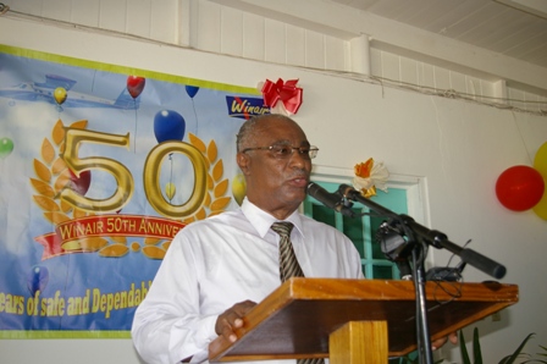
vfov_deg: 31.8
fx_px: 638
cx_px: 274
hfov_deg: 46.4
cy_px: 182
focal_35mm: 42
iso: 200
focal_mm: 28
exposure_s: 1/45
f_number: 4
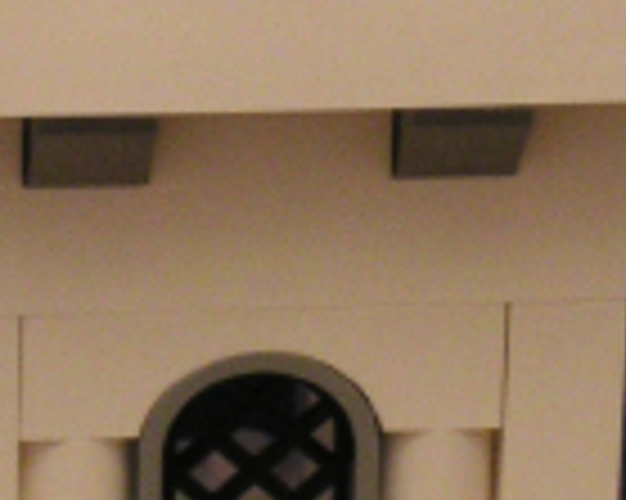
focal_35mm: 599
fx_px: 11090
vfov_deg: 2.6
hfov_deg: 3.2
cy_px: 239
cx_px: -18
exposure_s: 1/2
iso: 200
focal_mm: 23.4
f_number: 8
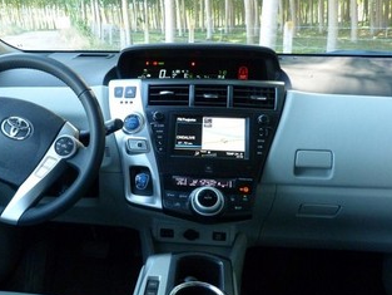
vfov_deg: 39.7
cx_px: 147
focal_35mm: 36
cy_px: 141
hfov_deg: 50.8
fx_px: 408
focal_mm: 4.5
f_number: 2.8
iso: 320
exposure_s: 1/60
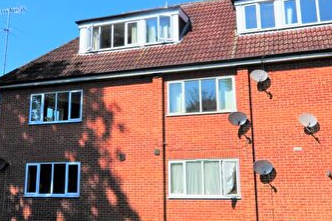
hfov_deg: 47.4
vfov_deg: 32.3
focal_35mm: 41
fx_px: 378
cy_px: 76
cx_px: 177
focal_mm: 13
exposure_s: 1/400
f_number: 11
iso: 200
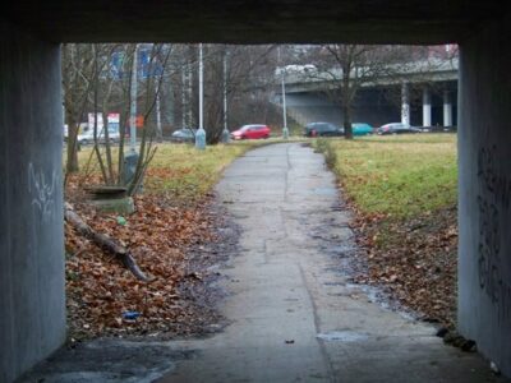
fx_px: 1151
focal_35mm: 78
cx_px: 256
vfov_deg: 18.9
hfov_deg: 25.0
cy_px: 192
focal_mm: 13.2
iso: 250
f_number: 3.2
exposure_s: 1/40
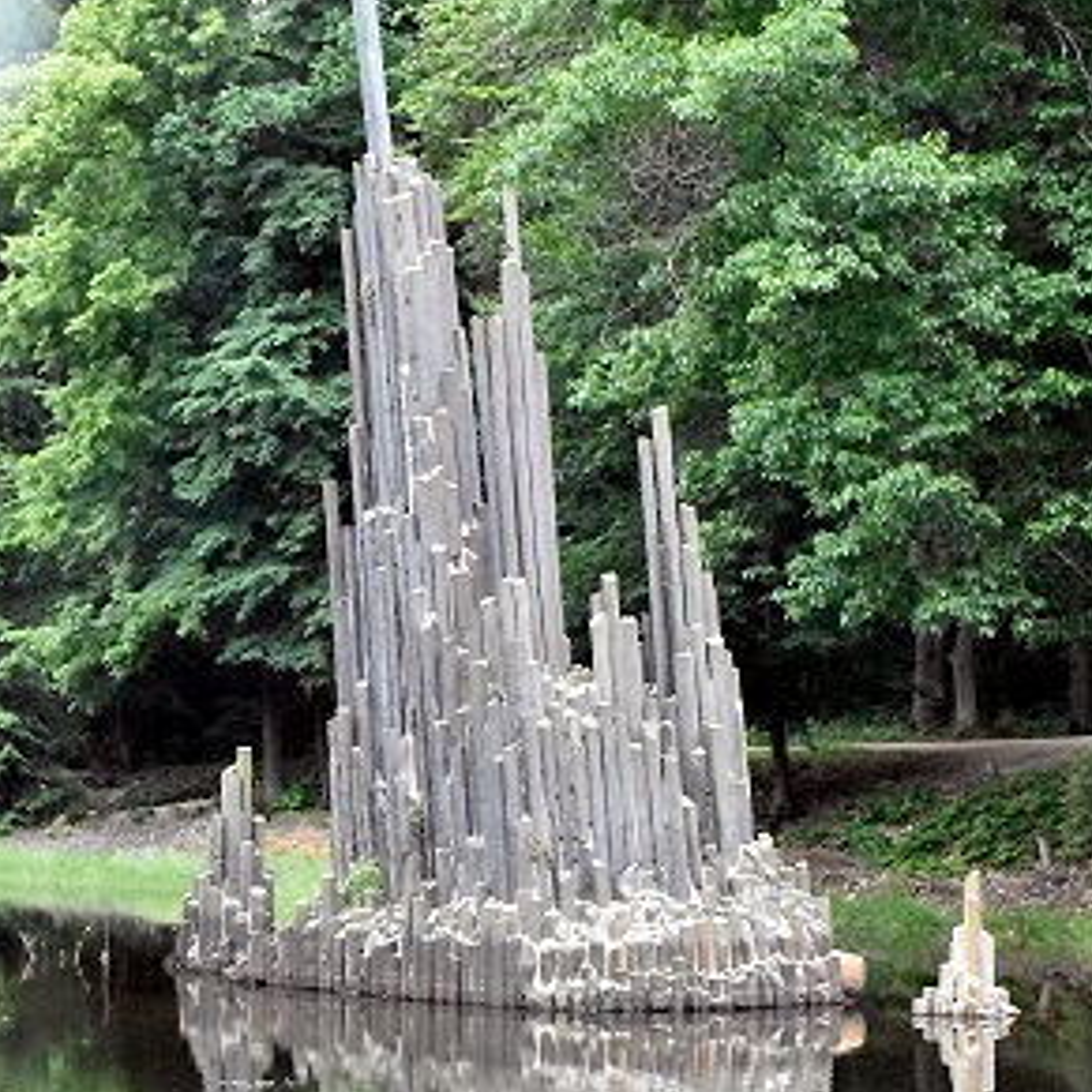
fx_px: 3319
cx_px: 546
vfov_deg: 18.7
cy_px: 520
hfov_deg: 18.7
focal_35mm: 93
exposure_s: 1/1250
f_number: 14
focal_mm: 48
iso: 16000
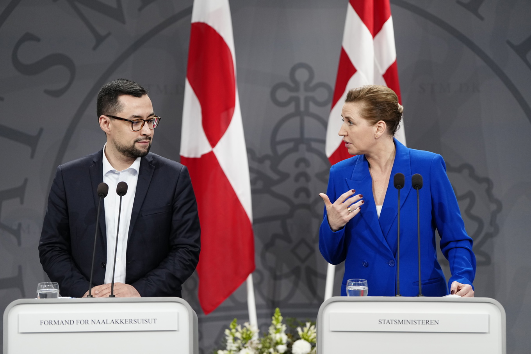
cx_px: 266
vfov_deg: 12.4
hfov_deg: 18.6
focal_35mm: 110
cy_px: 177
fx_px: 1622
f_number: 2.8
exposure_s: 1/400
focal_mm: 110
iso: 1250
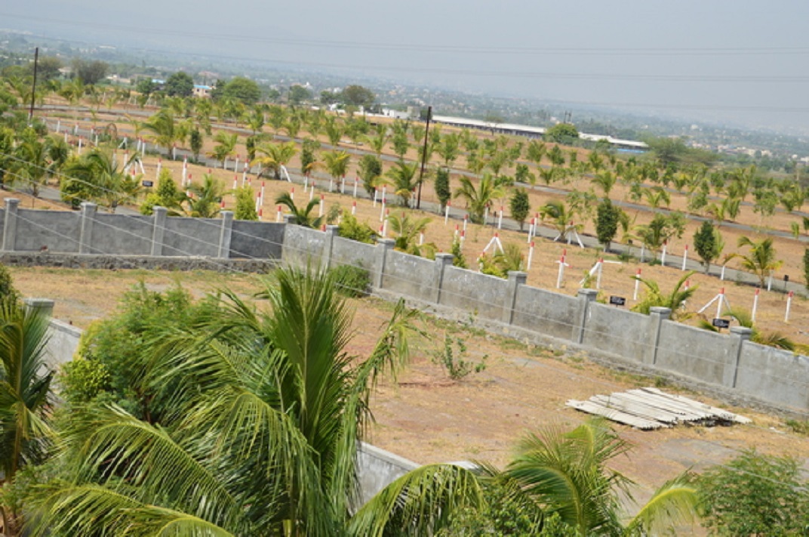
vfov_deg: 19.7
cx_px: 404
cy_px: 268
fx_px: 1548
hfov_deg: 29.3
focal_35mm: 69
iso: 200
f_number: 7.1
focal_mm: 46
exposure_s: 1/640
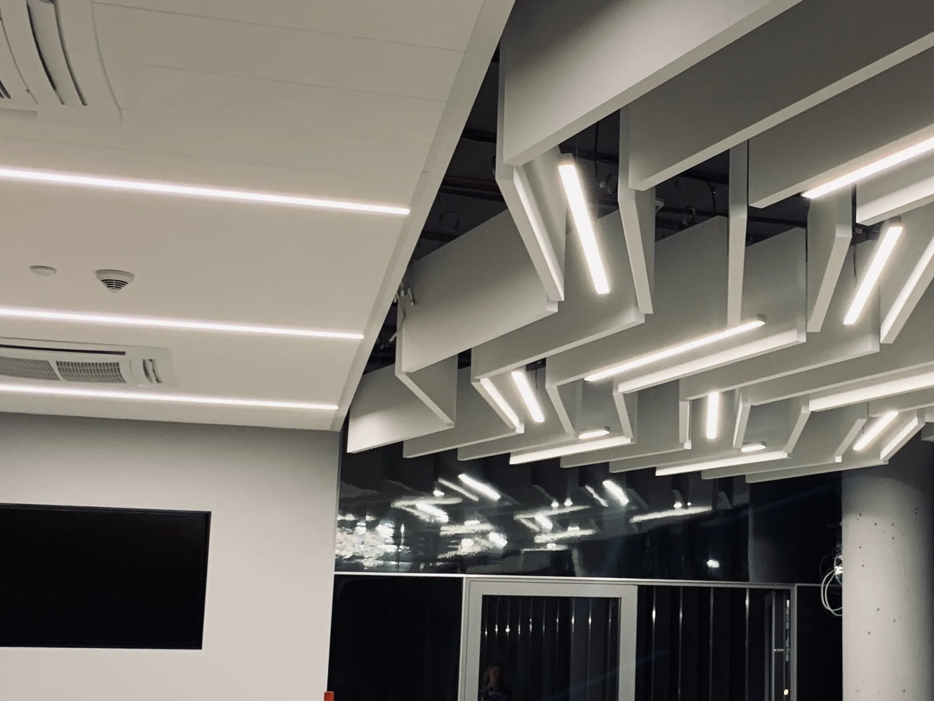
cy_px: 442
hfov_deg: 34.6
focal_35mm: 54
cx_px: 725
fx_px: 1457
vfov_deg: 26.9
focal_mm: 4.25
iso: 125
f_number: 1.8
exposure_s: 1/50
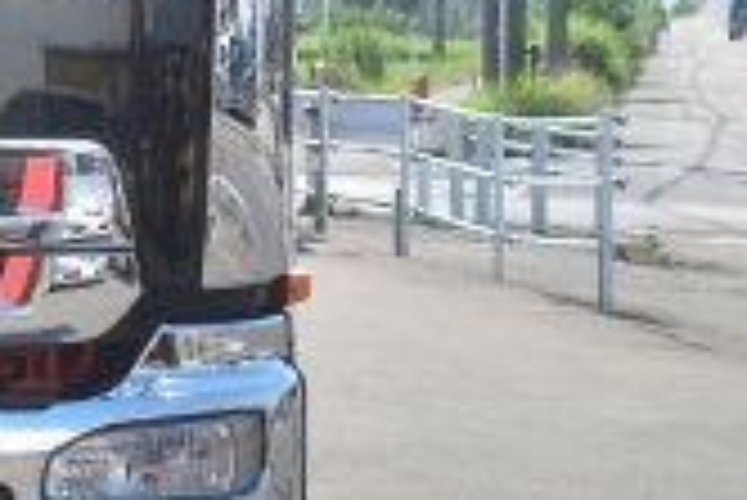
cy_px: -5
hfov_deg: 7.6
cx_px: -261
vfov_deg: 5.2
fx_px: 5524
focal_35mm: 266
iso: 200
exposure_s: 1/800
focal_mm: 46
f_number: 5.3
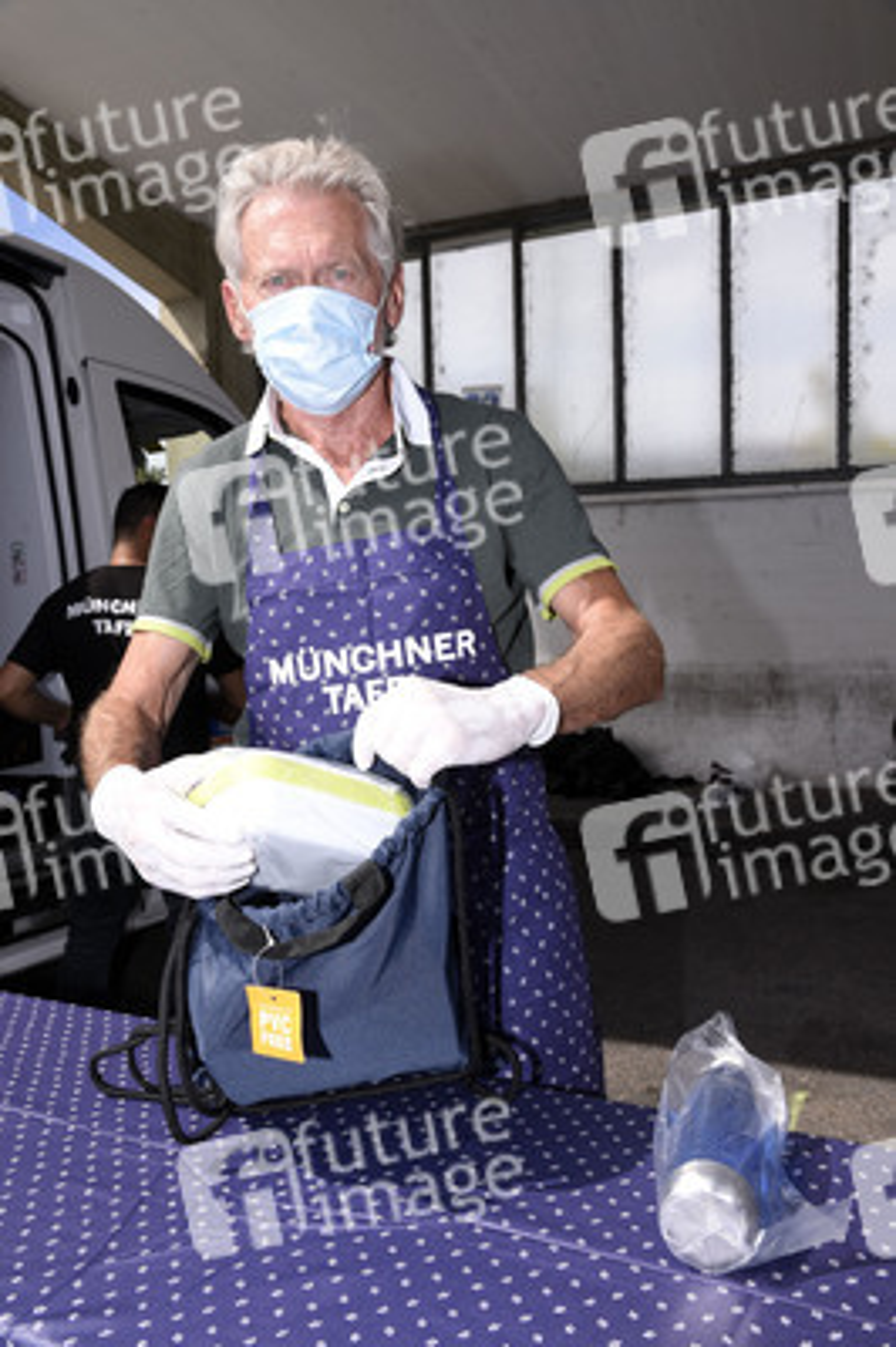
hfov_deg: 43.5
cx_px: 448
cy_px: 674
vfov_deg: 62.0
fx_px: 1122
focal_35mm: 30
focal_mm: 30
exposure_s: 1/160
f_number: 10
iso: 160
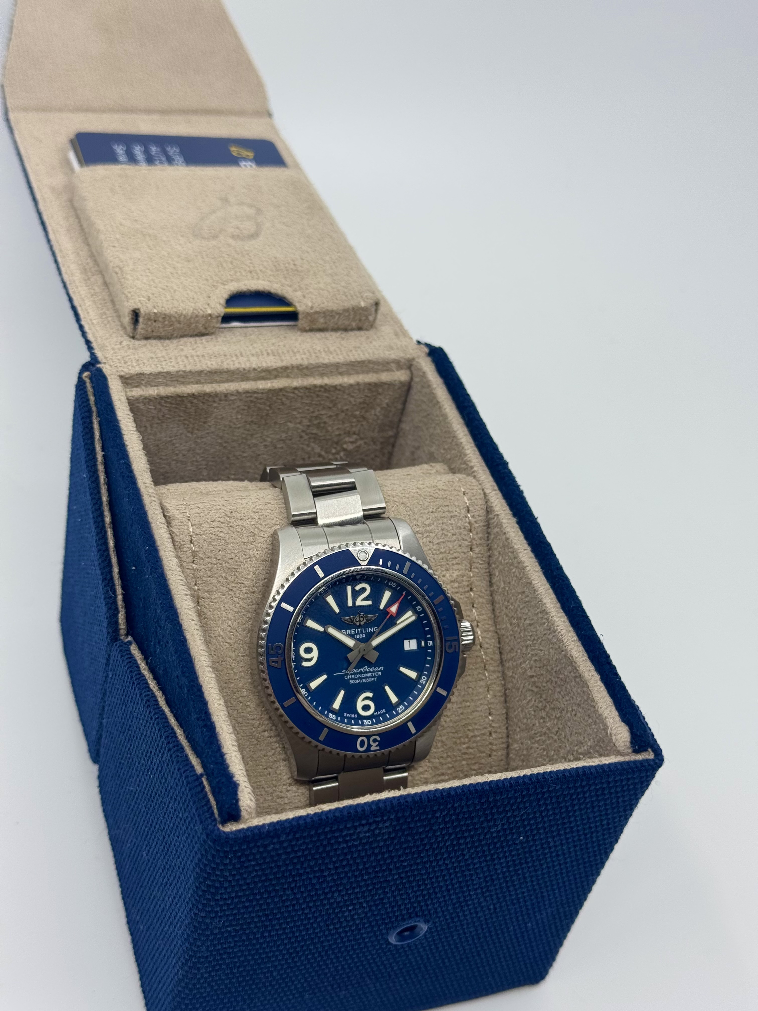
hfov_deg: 30.3
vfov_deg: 39.7
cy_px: 506
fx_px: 1401
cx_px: 379
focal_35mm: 48
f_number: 1.78
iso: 64
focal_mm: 6.76
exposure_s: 1/621
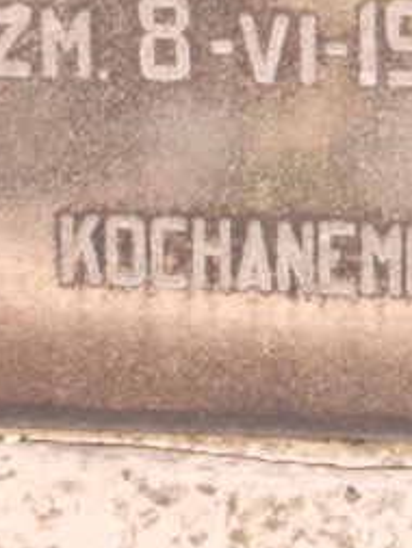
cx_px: 347
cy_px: -507
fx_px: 7690
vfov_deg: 4.0
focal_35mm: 485
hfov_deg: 3.1
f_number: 4.4
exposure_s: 1/60
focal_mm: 20
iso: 240
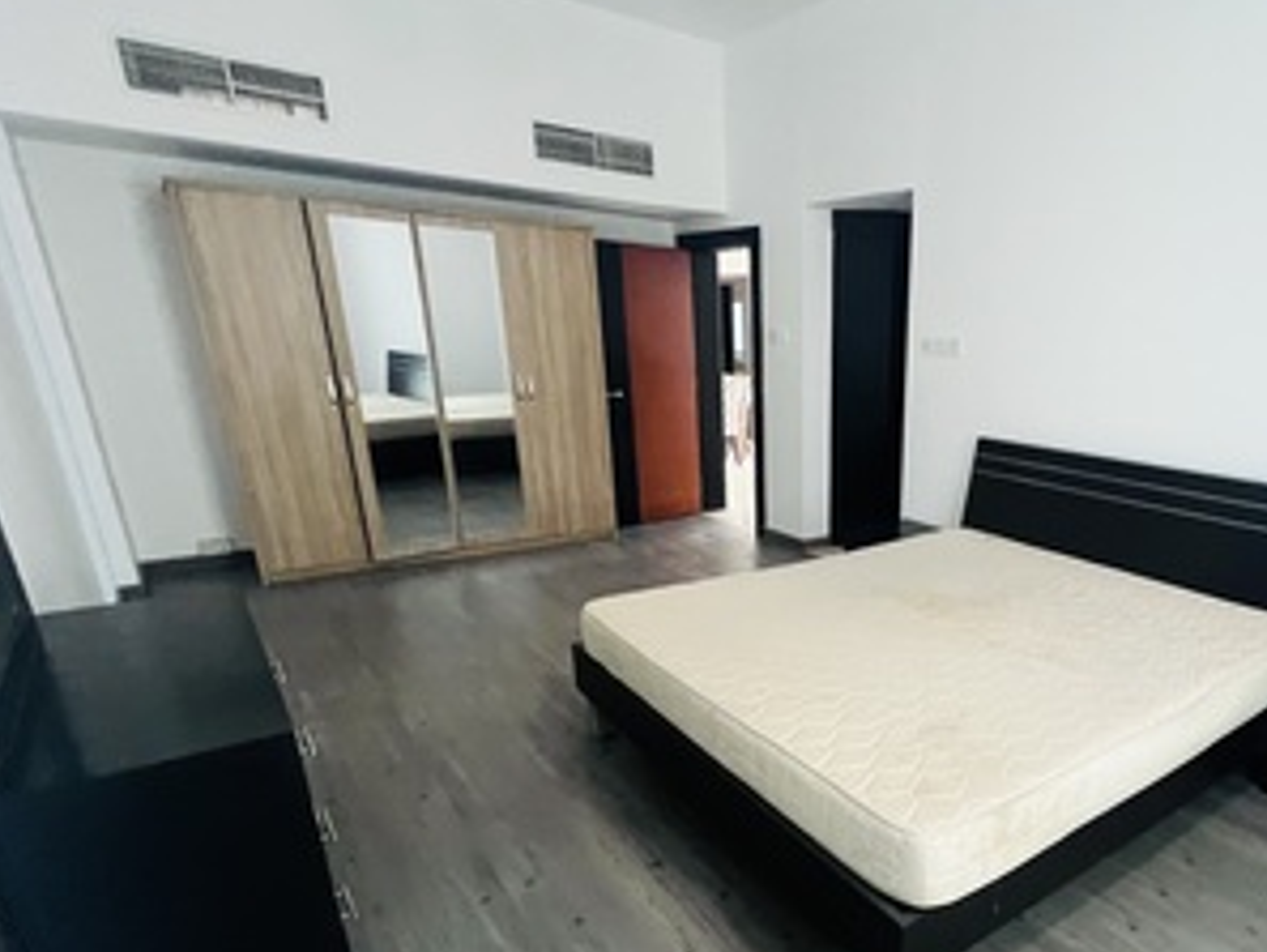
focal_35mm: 20
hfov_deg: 77.8
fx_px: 732
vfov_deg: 64.9
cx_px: 889
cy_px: 604
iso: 500
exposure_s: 1/50
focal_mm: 1.57
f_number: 1.8
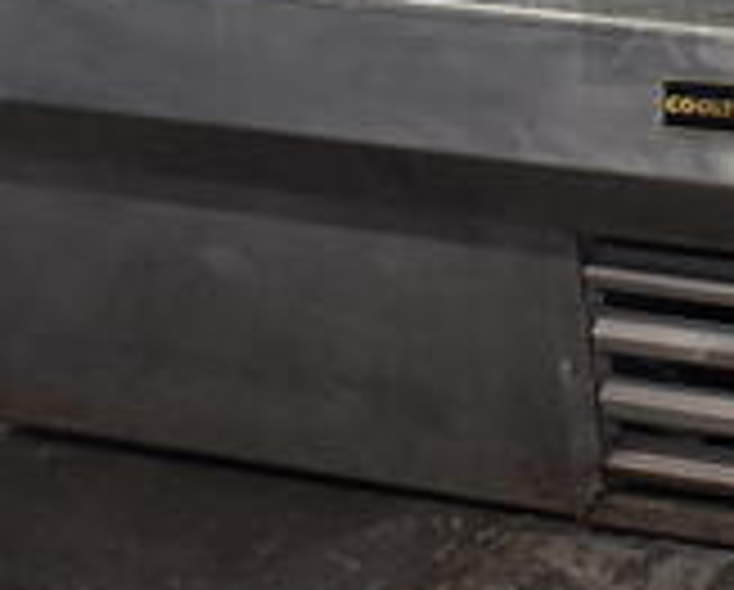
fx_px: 3438
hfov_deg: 11.7
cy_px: -153
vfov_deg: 9.6
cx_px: 1085
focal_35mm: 158
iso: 1600
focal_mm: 30
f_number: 4.2
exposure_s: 1/125
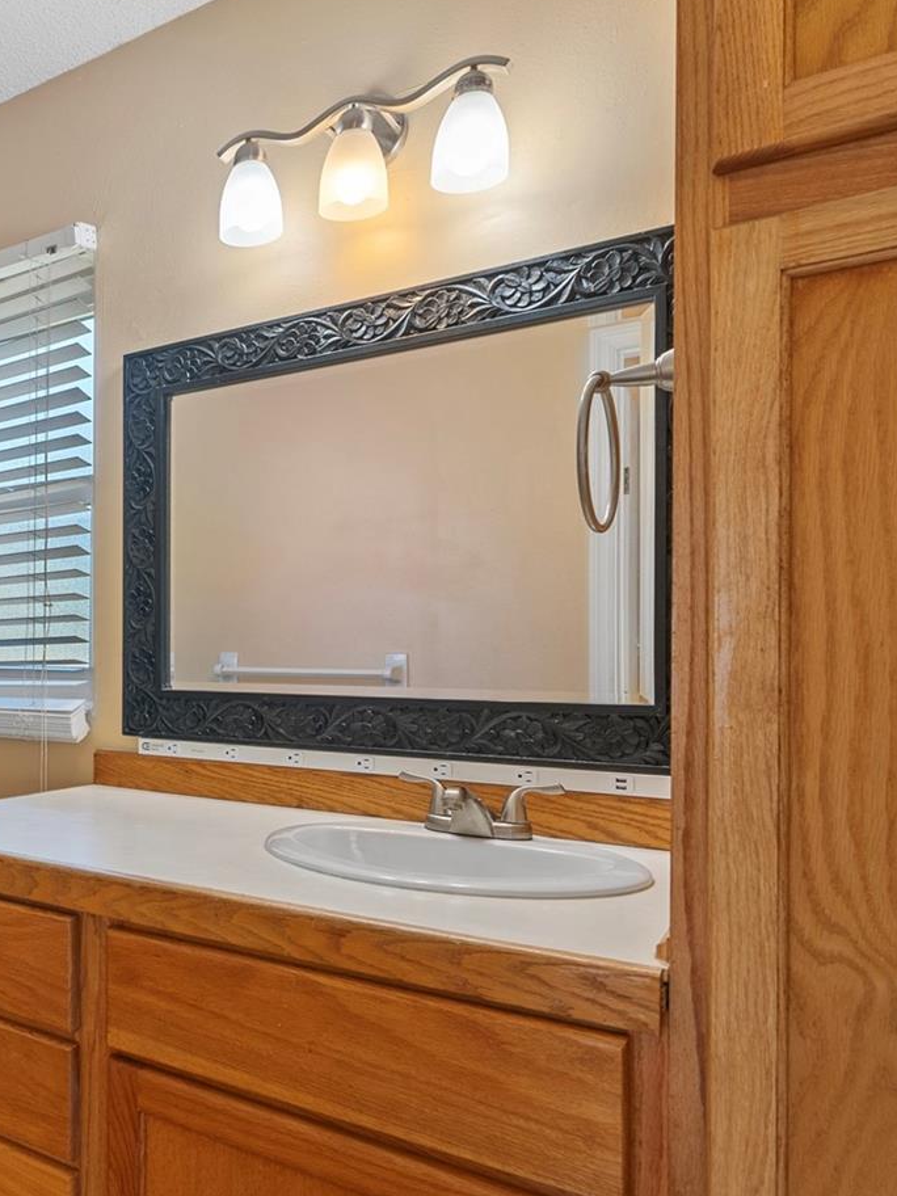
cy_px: 660
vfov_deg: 65.2
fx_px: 933
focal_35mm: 27
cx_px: 92
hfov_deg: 46.4
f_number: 8
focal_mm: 16
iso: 250
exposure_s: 1
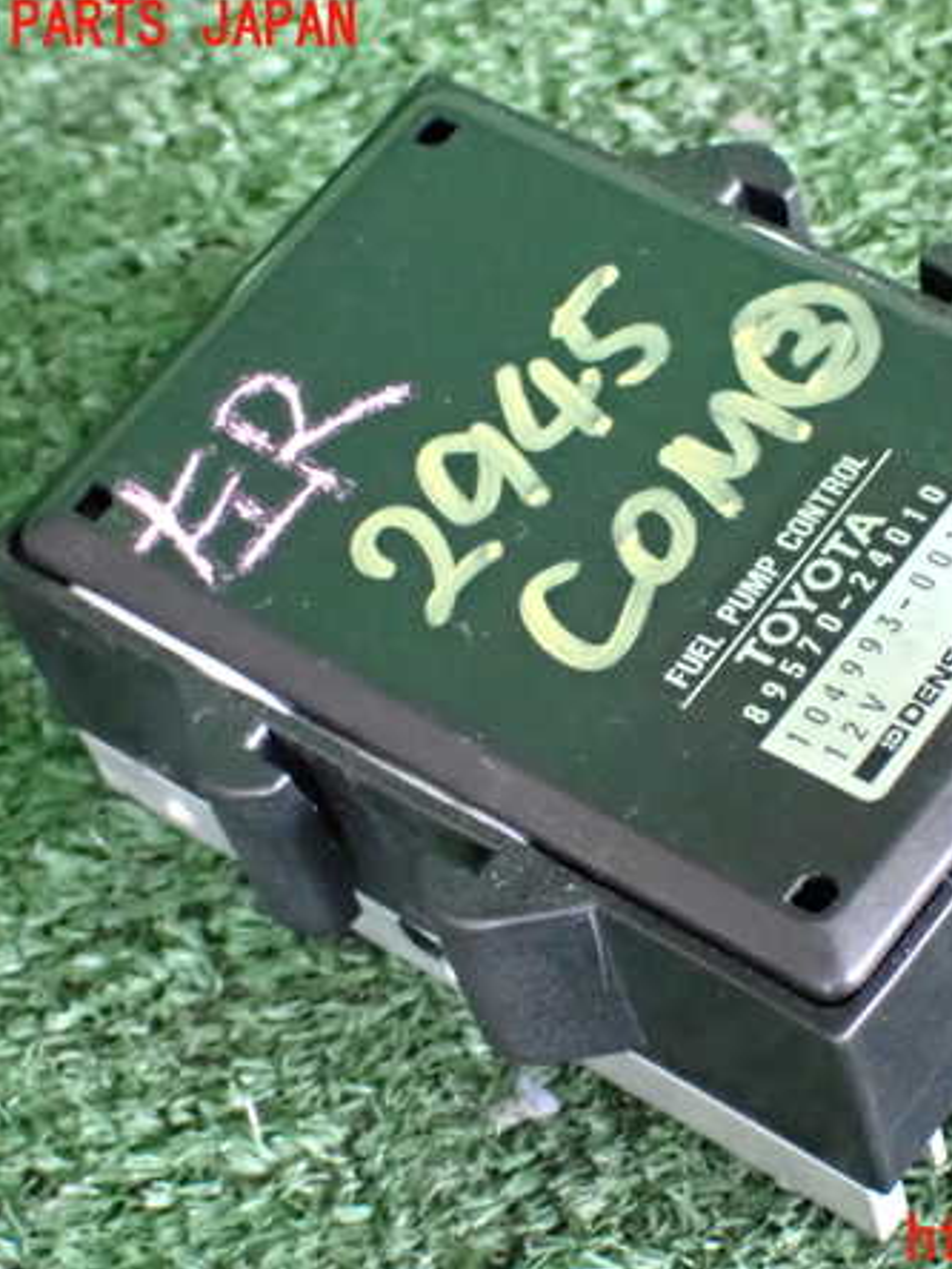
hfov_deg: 14.2
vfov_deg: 18.9
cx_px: 695
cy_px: 634
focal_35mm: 104
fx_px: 3814
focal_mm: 13.65
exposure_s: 1/80
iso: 3200
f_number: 4.1
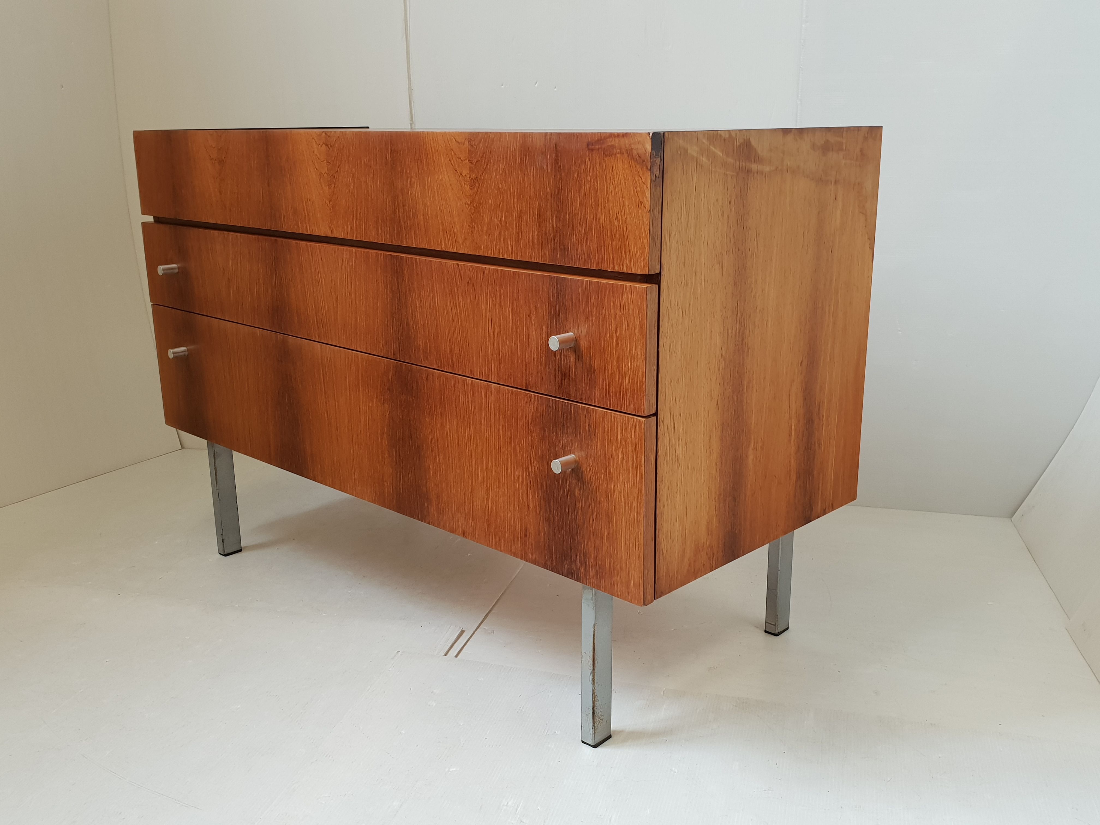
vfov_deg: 53.1
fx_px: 826
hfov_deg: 67.3
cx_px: 550
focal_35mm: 26
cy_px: 412
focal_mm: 4.3
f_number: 2.4
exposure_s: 1/50
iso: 100
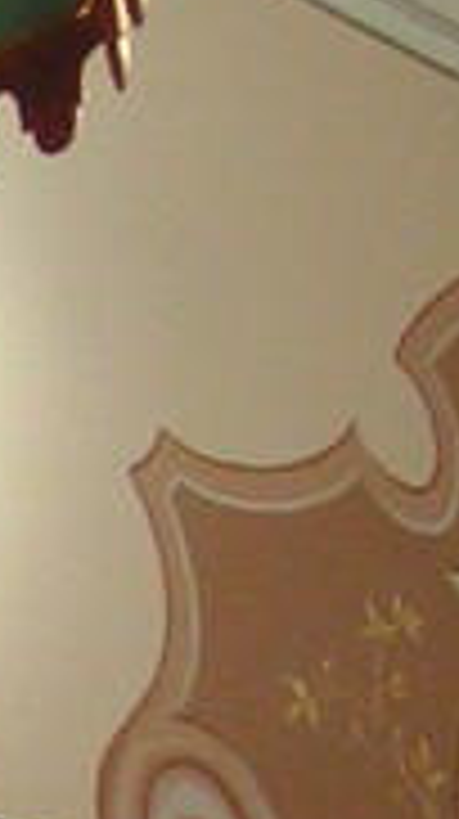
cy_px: 1046
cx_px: -536
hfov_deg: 4.9
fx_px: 5272
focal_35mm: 243
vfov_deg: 8.8
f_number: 2.8
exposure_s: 1/30
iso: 200
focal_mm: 5.8
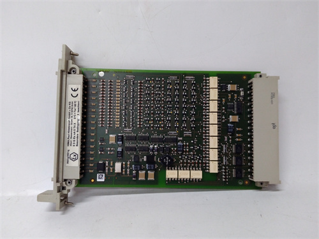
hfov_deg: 65.3
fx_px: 249
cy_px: 120
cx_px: 160
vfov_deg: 51.4
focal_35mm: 27
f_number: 2
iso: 238
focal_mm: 3.79
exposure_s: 1/33
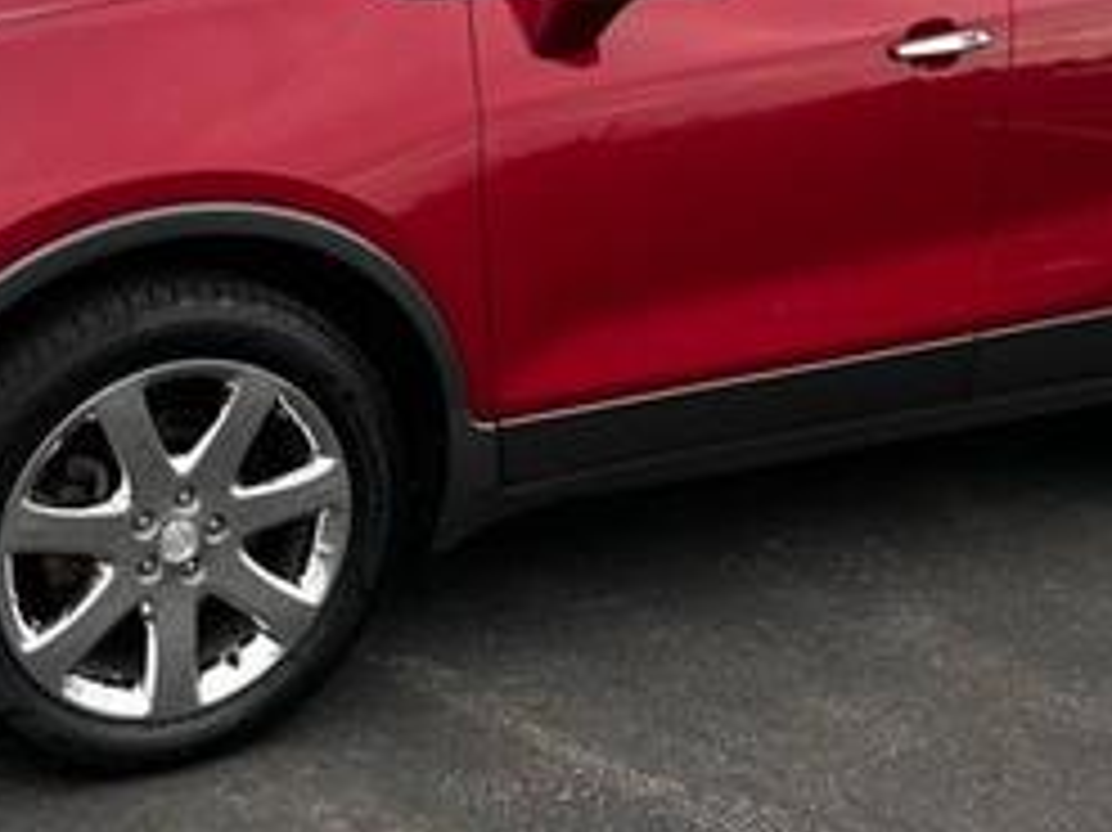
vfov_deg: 26.7
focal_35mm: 53
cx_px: 450
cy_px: 108
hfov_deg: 36.1
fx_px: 1702
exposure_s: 1/614
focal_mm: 5.7
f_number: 1.5
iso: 50
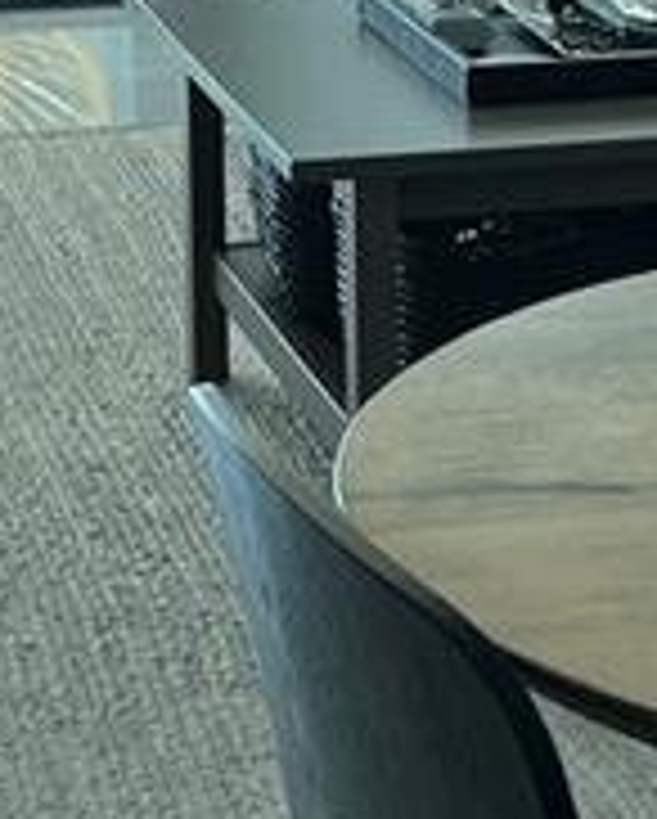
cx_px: 702
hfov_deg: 9.2
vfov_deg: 11.5
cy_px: 225
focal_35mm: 167
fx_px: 4052
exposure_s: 1/1100
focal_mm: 5.7
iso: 50
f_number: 1.5
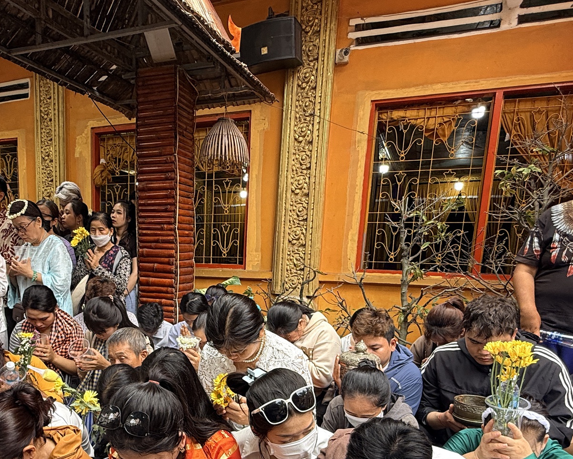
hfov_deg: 59.6
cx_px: 213
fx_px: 492
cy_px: 352
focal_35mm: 29
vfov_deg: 47.8
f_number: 2.2
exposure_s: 1/99
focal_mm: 2.22
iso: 64
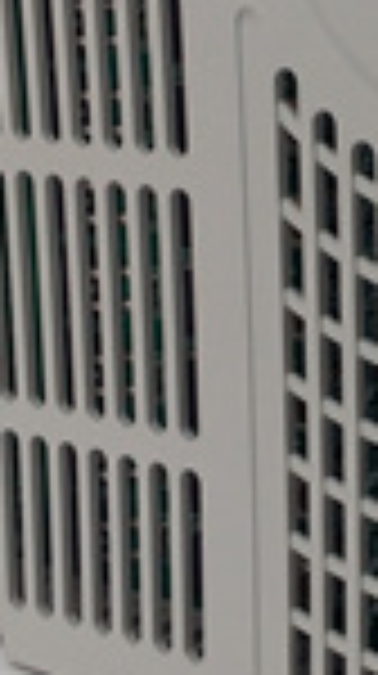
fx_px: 1752
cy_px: 286
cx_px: 472
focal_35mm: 98
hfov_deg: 12.0
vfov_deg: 21.8
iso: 113
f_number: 2
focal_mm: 3.79
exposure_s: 1/33
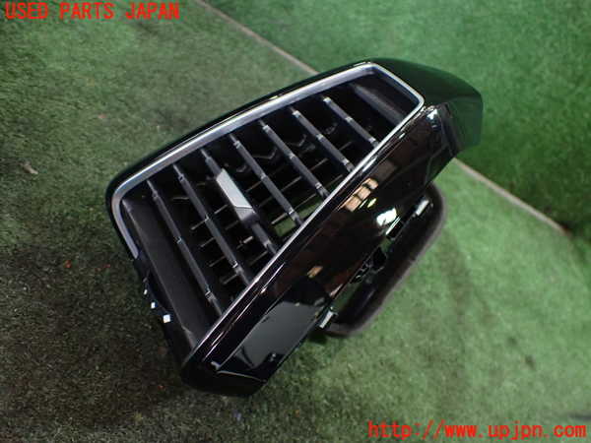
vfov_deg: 46.8
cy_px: 222
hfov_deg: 60.0
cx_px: 296
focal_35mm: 30
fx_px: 512
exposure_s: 1/100
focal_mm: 5.4
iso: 800
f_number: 2.3
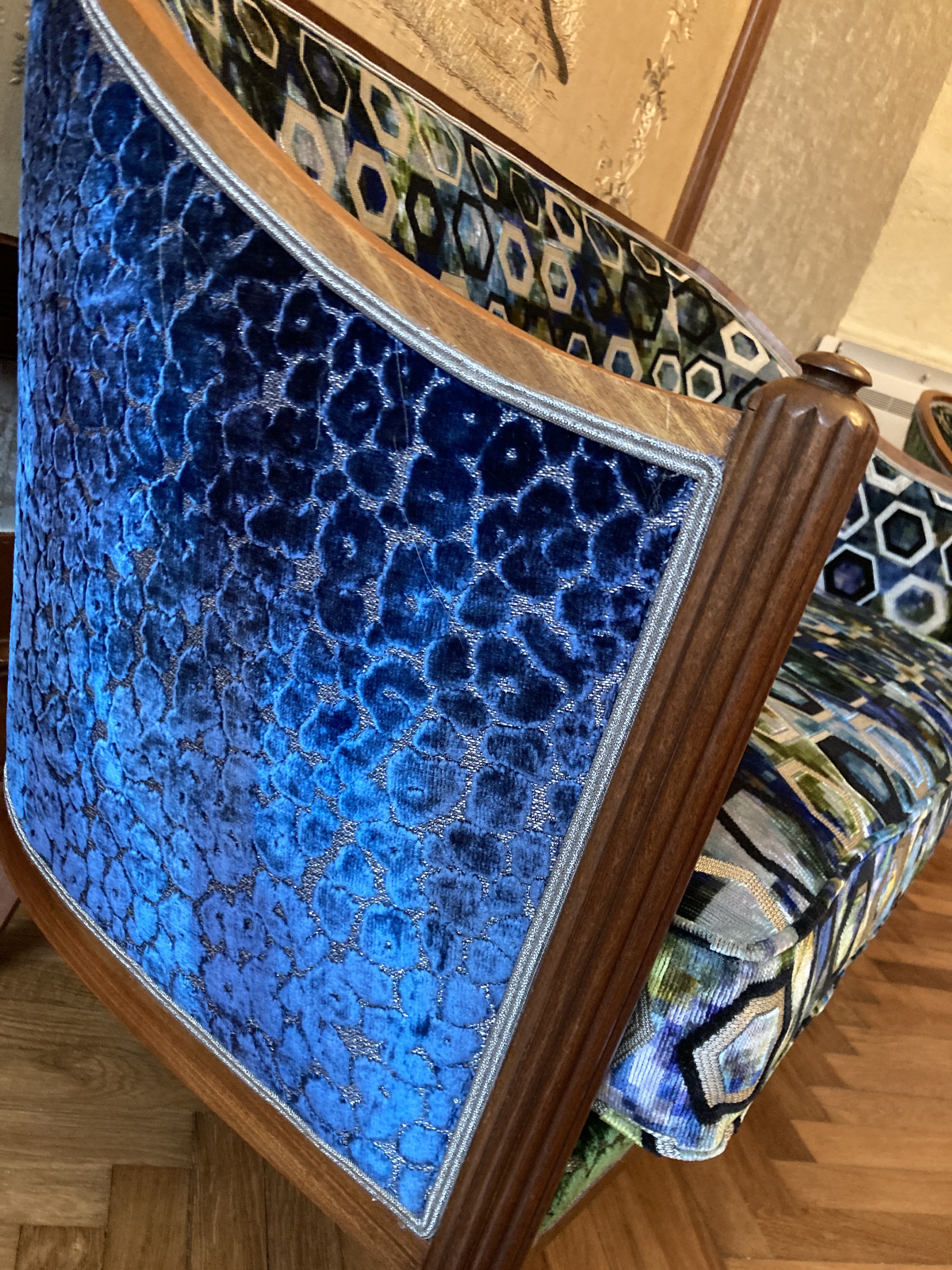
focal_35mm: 28
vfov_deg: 63.4
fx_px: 1027
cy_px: 635
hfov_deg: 49.7
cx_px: 476
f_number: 1.8
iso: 320
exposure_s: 1/33
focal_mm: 3.99
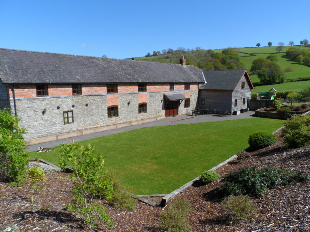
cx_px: 155
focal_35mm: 24
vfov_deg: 56.8
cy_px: 116
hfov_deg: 71.6
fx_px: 215
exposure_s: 1/500
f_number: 4.5
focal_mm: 4
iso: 80
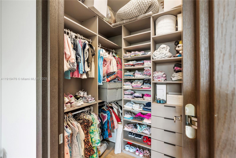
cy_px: 79
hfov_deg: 96.7
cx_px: 118
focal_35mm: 16
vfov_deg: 73.8
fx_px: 105
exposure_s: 1/5
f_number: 8
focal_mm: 16
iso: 400
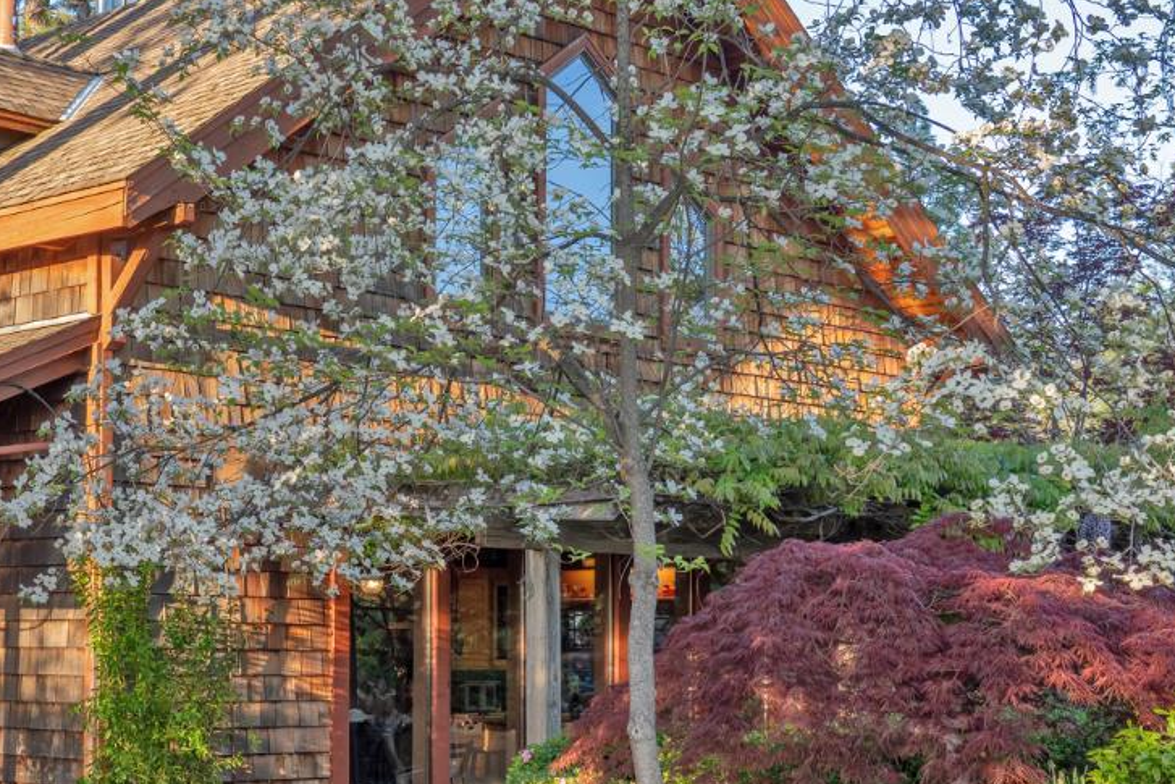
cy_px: 590
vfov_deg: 20.5
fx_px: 2154
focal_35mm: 66
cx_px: 239
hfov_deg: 29.8
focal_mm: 32
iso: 320
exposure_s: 1/100
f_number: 7.1
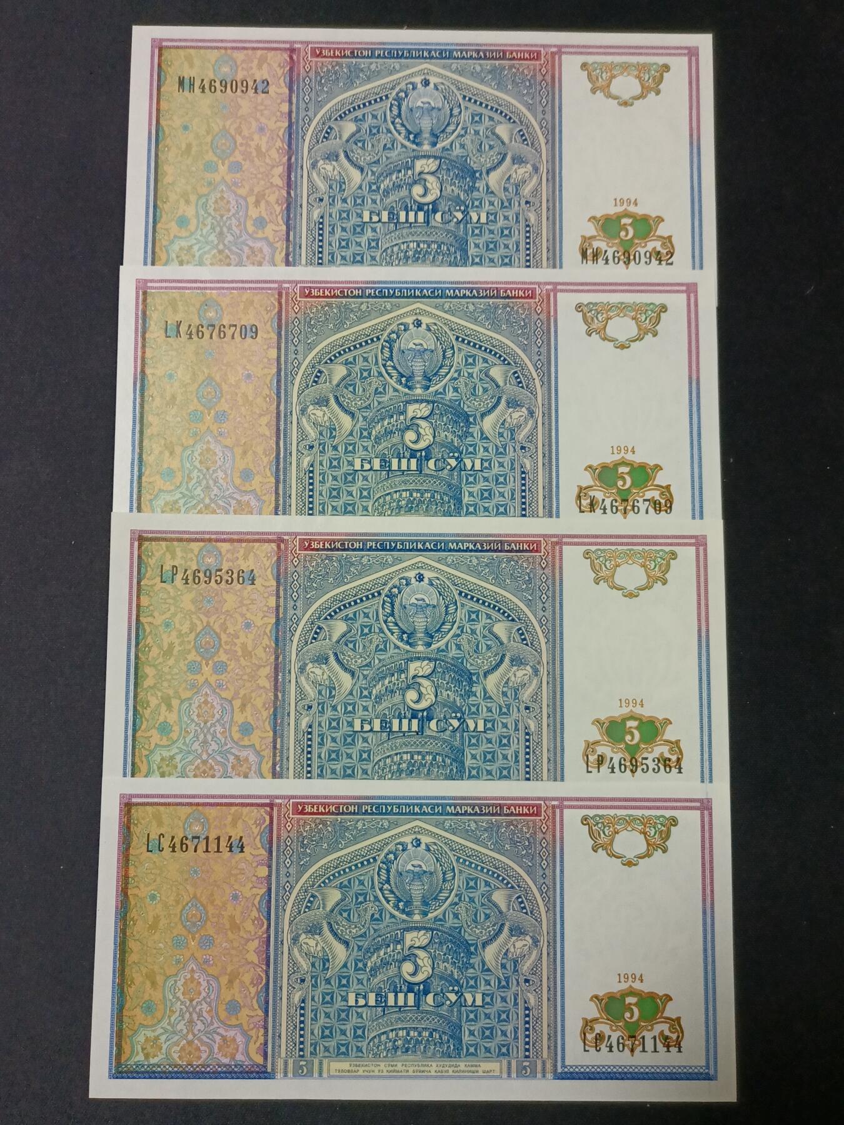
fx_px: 1105
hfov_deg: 41.8
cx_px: 422
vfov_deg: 54.0
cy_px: 562
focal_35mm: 34
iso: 957
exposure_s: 1/33.3
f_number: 1.8
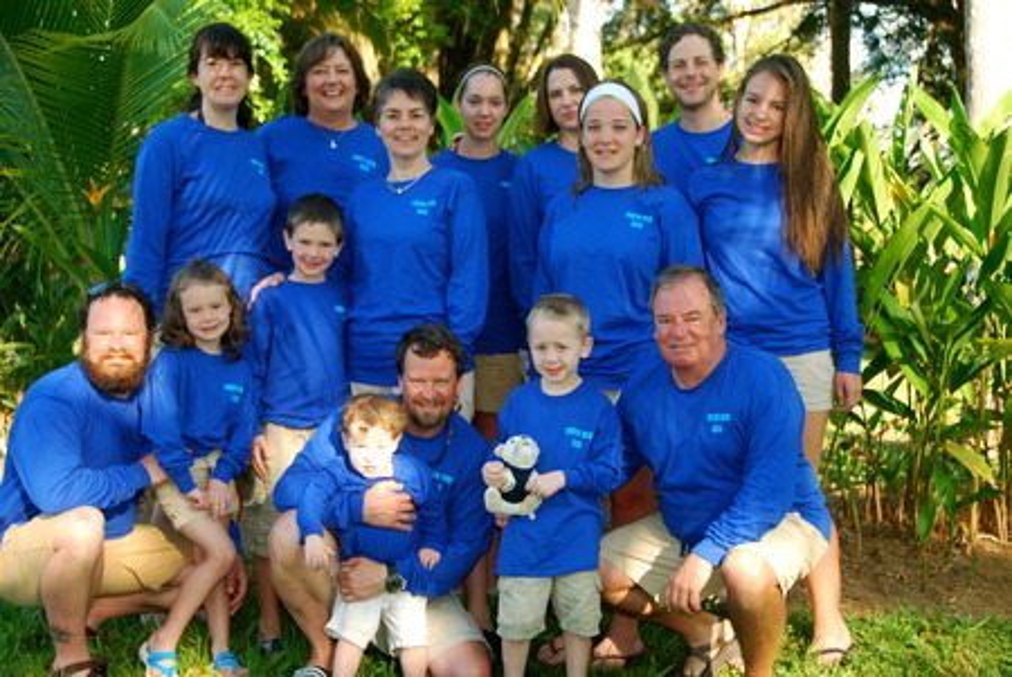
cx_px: 506
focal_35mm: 54
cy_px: 338
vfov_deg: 25.1
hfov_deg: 36.8
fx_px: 1519
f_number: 4.5
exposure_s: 1/80
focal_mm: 36
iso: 100
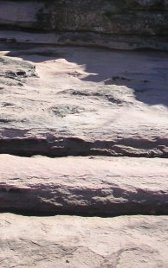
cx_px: 95
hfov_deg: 14.4
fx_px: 666
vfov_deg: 22.0
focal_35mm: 91
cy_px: 7
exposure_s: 1/750
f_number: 2.8
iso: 50
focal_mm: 6
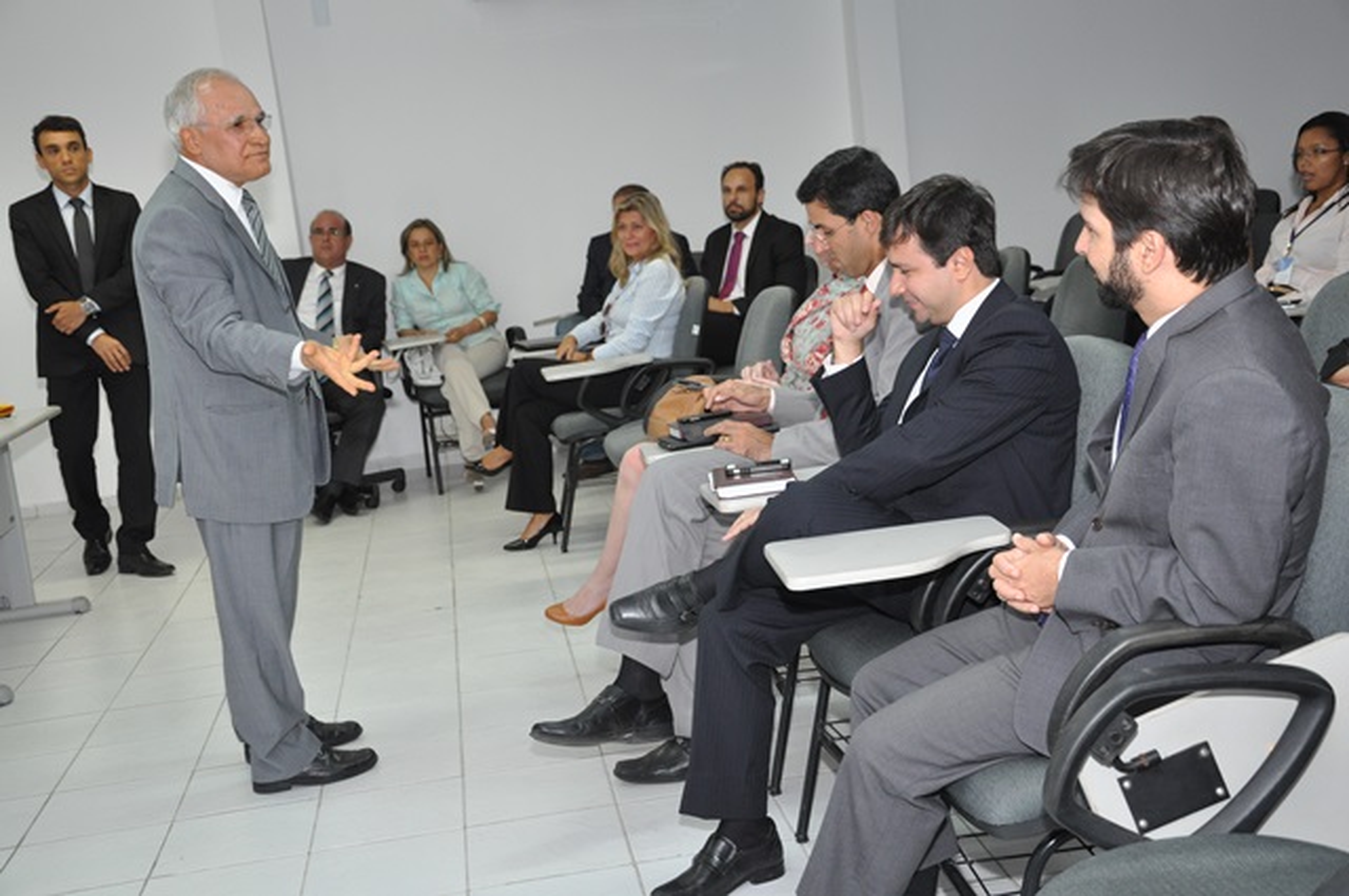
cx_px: 674
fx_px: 1684
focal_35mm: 45
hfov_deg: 43.7
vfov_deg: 29.8
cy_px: 448
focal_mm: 30
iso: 800
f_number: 5.6
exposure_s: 1/60
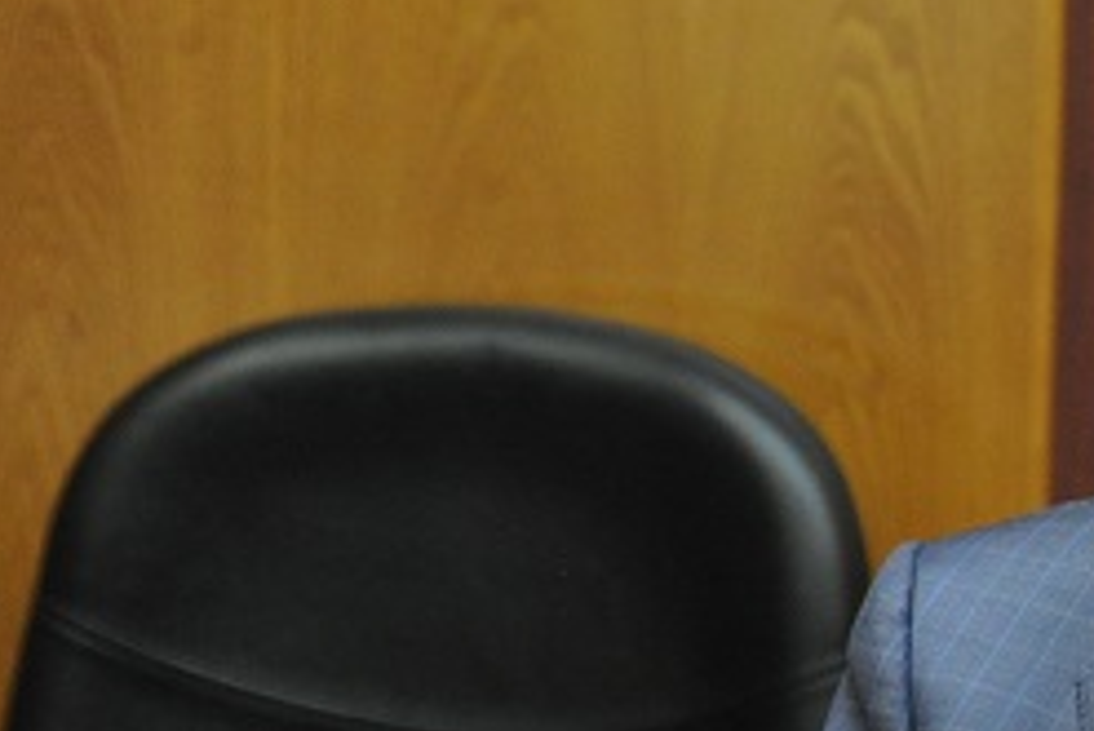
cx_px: 1265
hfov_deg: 4.7
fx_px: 13196
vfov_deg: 3.2
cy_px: 399
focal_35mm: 434
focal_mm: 150
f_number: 5.6
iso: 5000
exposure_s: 1/100
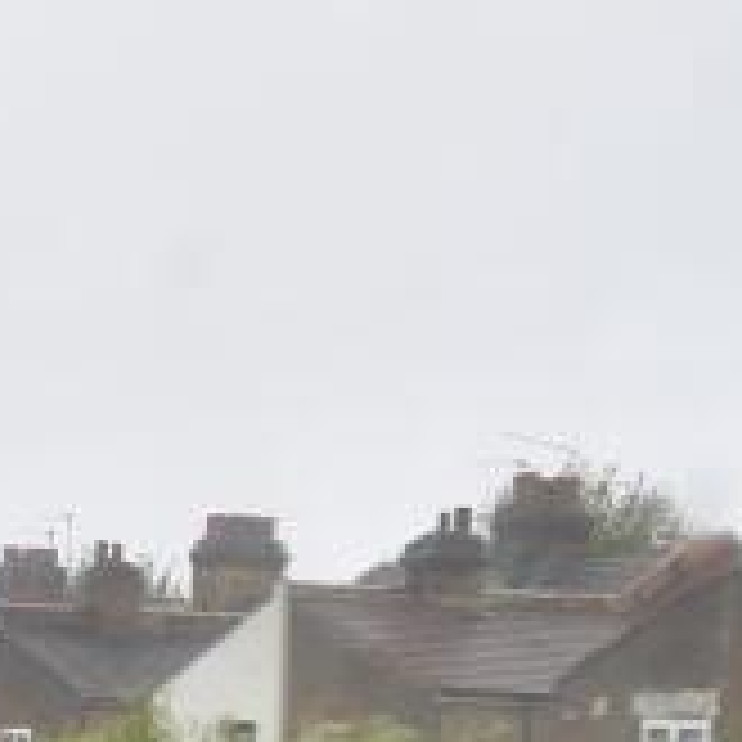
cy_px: 1212
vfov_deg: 15.6
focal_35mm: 100
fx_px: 2425
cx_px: -207
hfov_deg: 16.5
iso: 100
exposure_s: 1/40
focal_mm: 13
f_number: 8
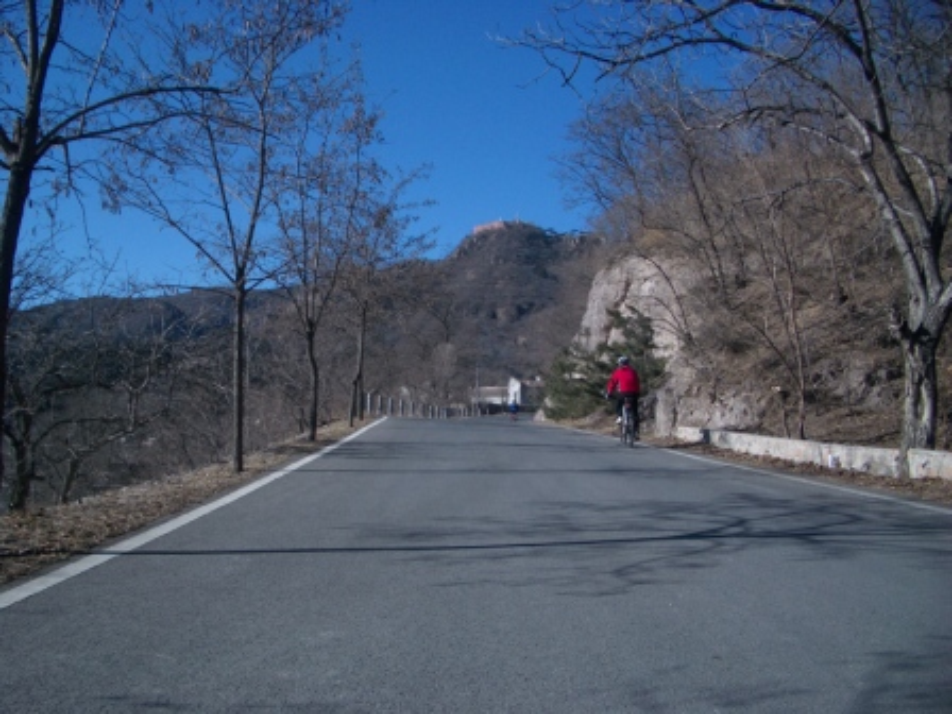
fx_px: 963
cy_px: 357
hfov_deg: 52.6
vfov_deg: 40.7
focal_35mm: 35
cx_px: 476
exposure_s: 1/640
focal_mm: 5.8
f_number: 4.3
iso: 50
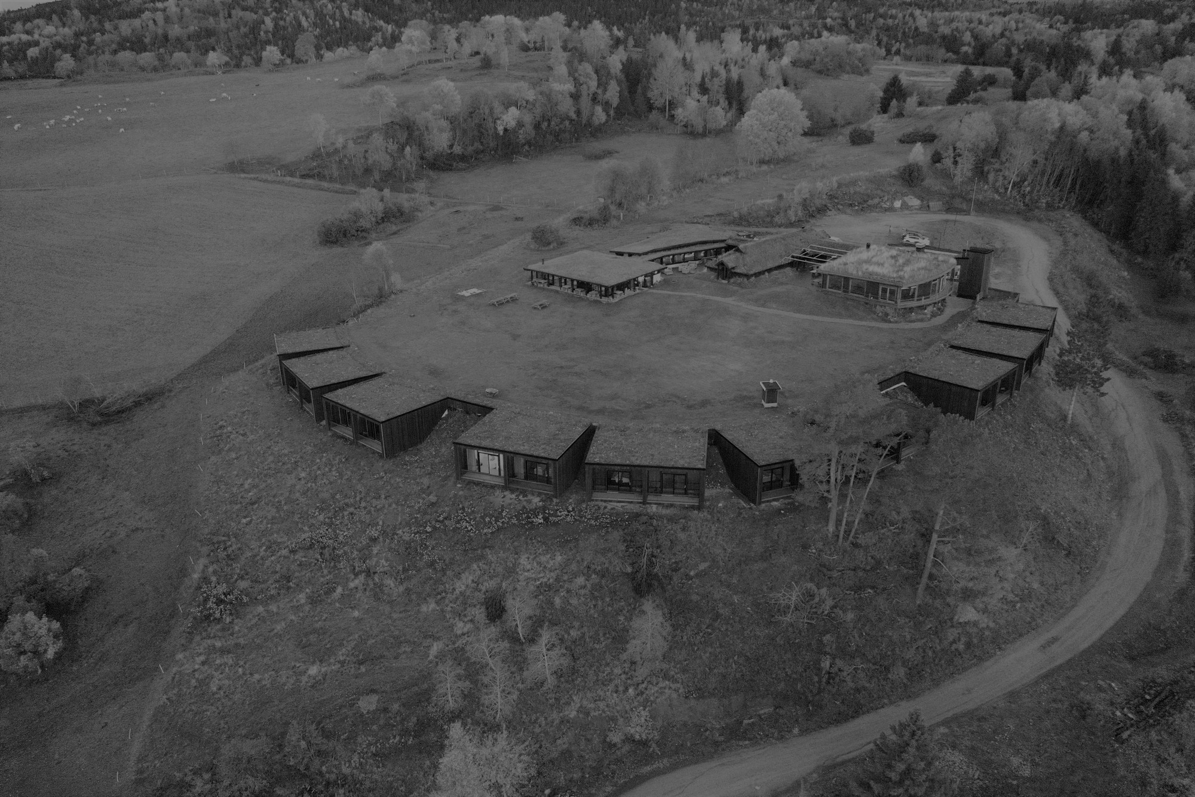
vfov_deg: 46.4
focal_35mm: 28
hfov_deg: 65.5
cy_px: 398
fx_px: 929
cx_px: 598
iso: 800
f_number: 2.8
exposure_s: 1/15
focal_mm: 10.26
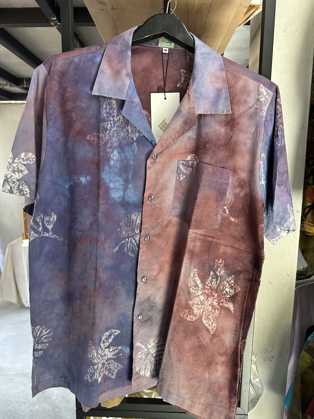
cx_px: 157
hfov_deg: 56.8
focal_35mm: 24
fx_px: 290
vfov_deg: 71.6
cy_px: 210
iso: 200
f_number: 1.78
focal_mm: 6.86
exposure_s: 1/121
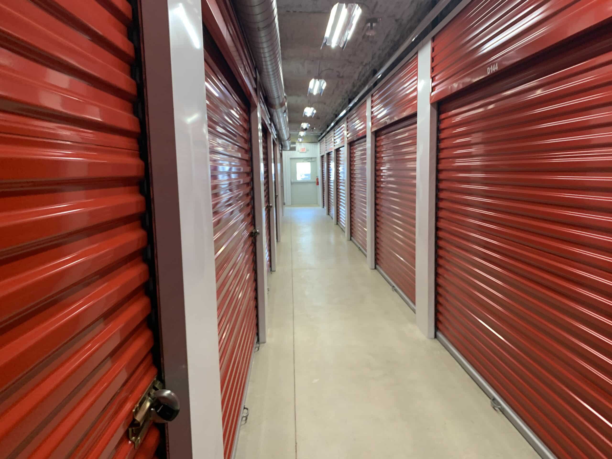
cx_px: 306
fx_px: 460
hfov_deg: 67.3
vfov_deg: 53.1
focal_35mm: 26
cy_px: 230
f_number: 1.8
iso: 160
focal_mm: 4.25
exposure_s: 1/60
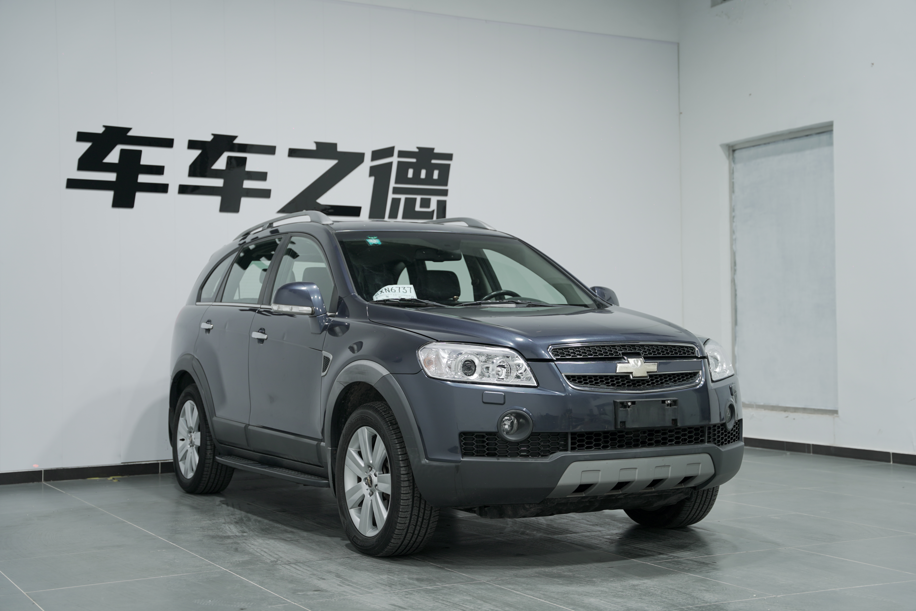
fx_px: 1280
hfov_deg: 39.4
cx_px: 458
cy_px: 306
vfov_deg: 26.8
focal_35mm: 50
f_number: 3.2
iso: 400
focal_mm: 50.3
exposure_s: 1/100
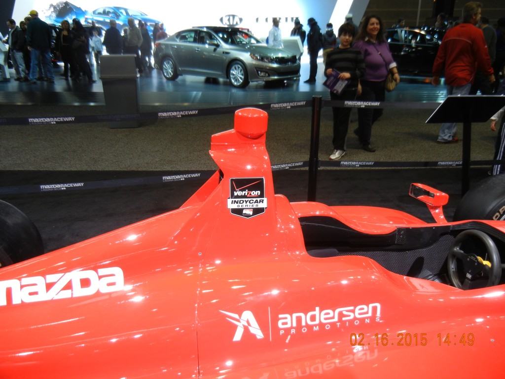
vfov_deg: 46.8
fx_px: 438
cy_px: 190
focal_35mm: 30
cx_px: 252
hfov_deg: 60.0
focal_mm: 5.4
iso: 192
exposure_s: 1/60
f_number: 3.5
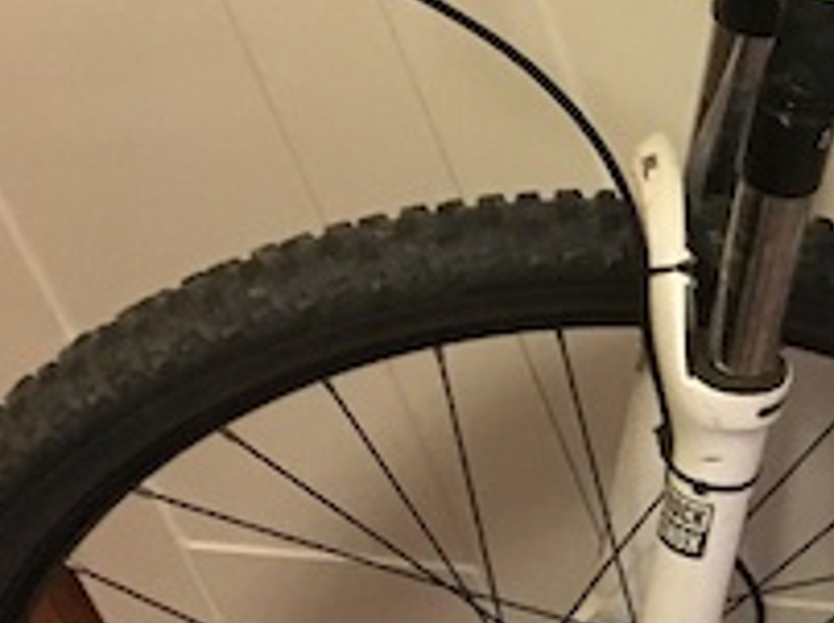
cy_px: 363
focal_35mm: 115
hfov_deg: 14.6
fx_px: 2767
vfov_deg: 12.8
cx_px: 1590
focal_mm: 4.15
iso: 250
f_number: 2.2
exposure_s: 1/15
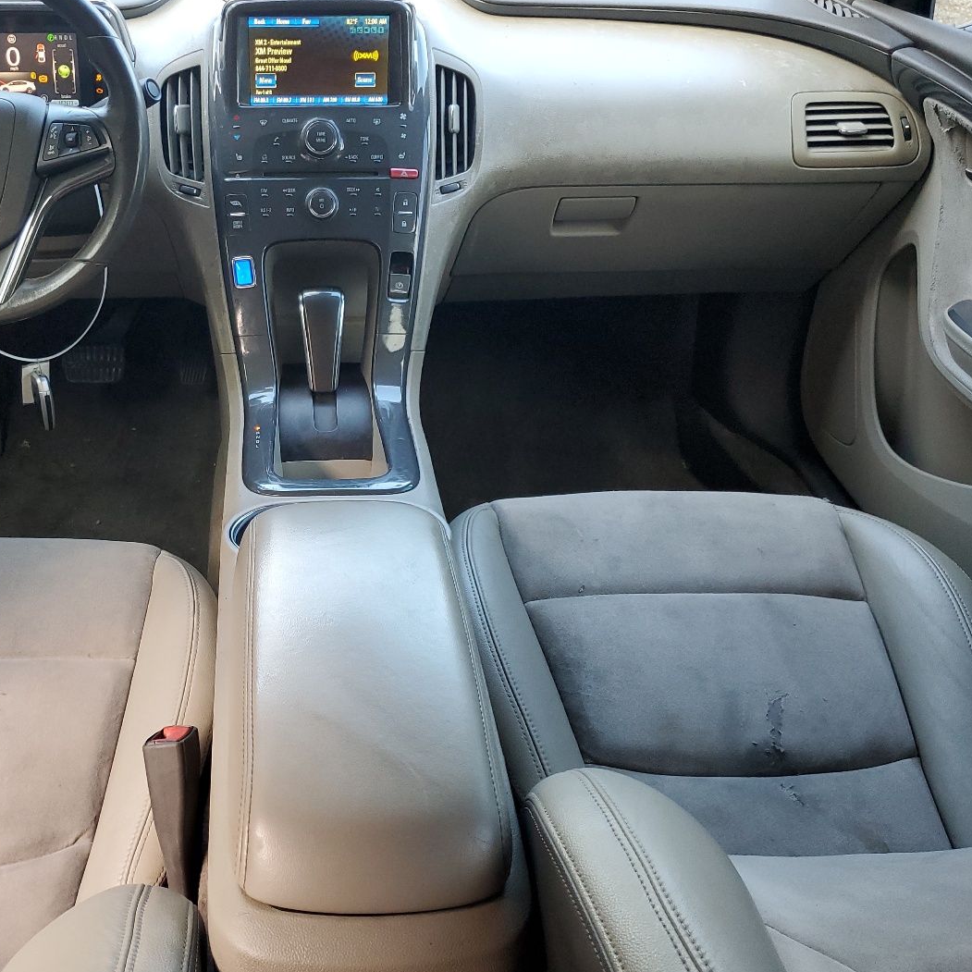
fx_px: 1112
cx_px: 341
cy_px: 475
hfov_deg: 46.6
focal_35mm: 35
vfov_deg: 47.2
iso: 95
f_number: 1.5
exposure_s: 1/60.2
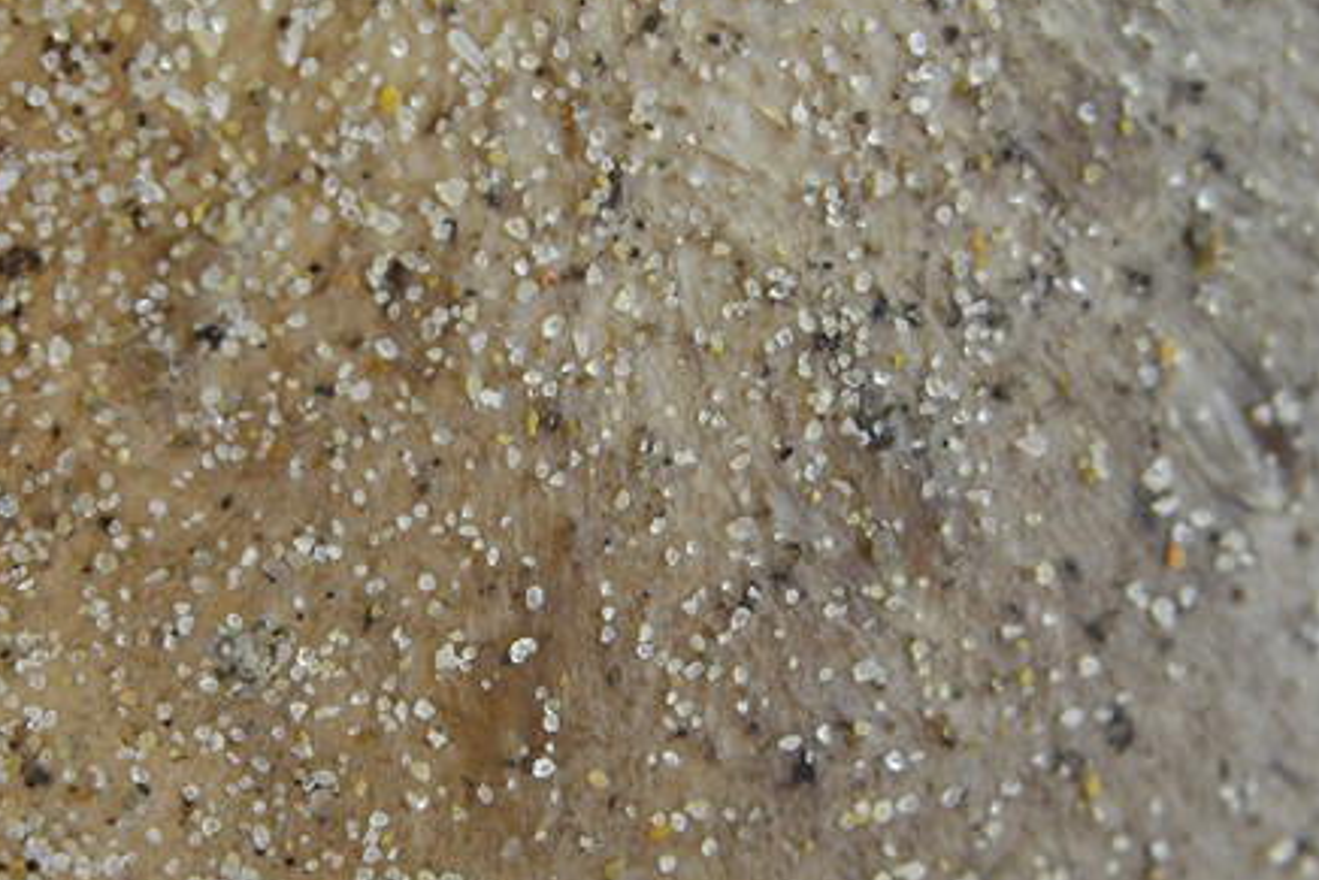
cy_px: 428
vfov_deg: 10.4
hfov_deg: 15.5
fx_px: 4838
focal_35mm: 132
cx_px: 702
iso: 200
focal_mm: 48
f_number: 11
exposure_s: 2.5
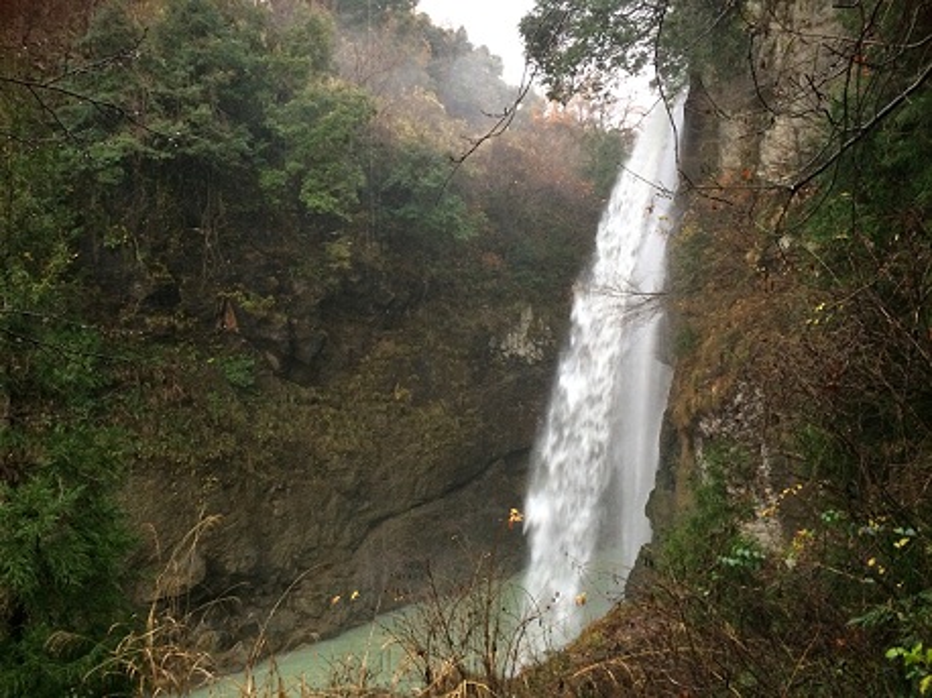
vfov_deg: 48.2
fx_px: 780
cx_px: 466
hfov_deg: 61.7
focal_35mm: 29
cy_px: 349
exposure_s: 1/30
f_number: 2.2
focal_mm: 4.15
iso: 250
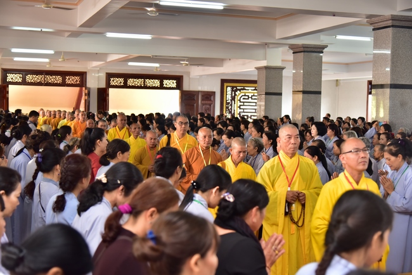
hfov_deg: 38.2
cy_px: 138
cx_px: 206
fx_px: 595
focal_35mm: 52
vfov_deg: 26.0
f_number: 4
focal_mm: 52
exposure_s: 1/60
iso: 800
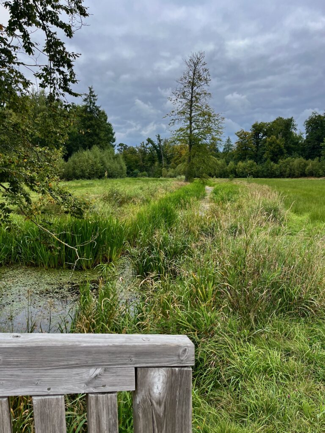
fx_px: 325
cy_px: 216
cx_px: 162
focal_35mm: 26
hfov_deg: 53.1
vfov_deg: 67.3
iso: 50
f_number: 1.6
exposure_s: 1/1862
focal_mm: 5.1
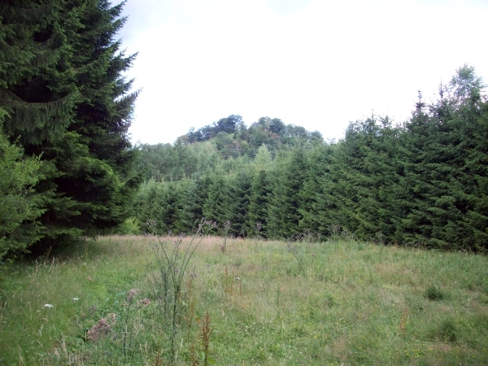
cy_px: 183
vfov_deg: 38.7
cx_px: 244
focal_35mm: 37
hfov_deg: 50.1
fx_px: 522
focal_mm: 6.2
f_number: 2.8
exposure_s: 1/191
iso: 80
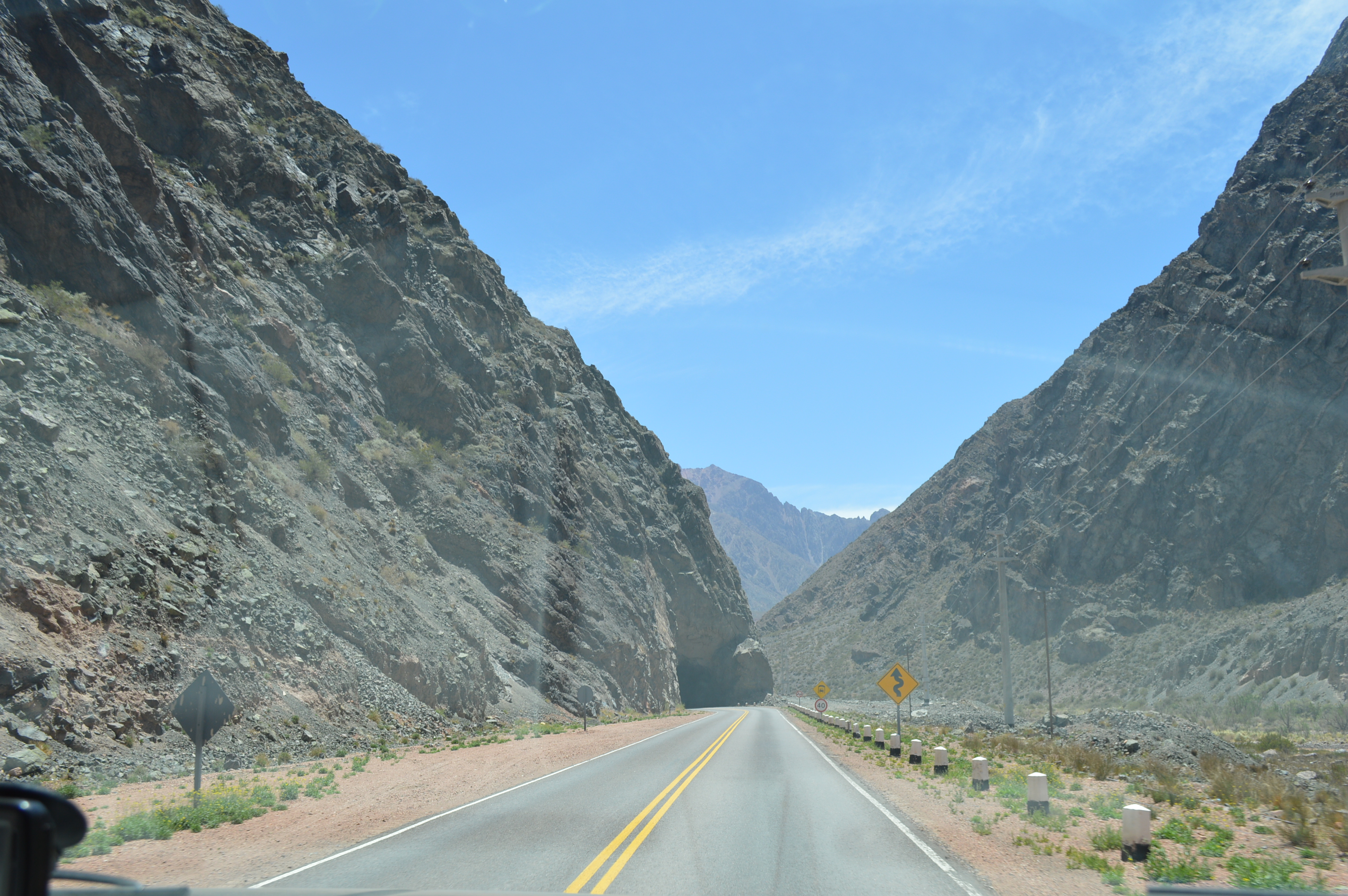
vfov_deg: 39.9
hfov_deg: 57.3
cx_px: 674
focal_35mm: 33
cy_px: 448
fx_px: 1235
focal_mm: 22
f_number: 7.1
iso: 100
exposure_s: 1/200
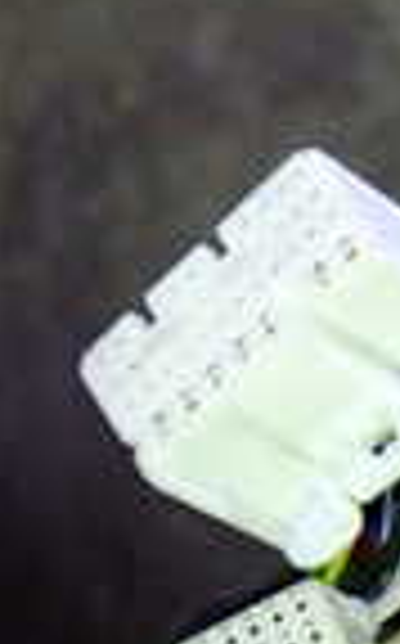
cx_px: 908
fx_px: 2799
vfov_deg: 13.1
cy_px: 338
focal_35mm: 160
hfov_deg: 7.7
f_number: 2.5
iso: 500
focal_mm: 6.37
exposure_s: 1/40
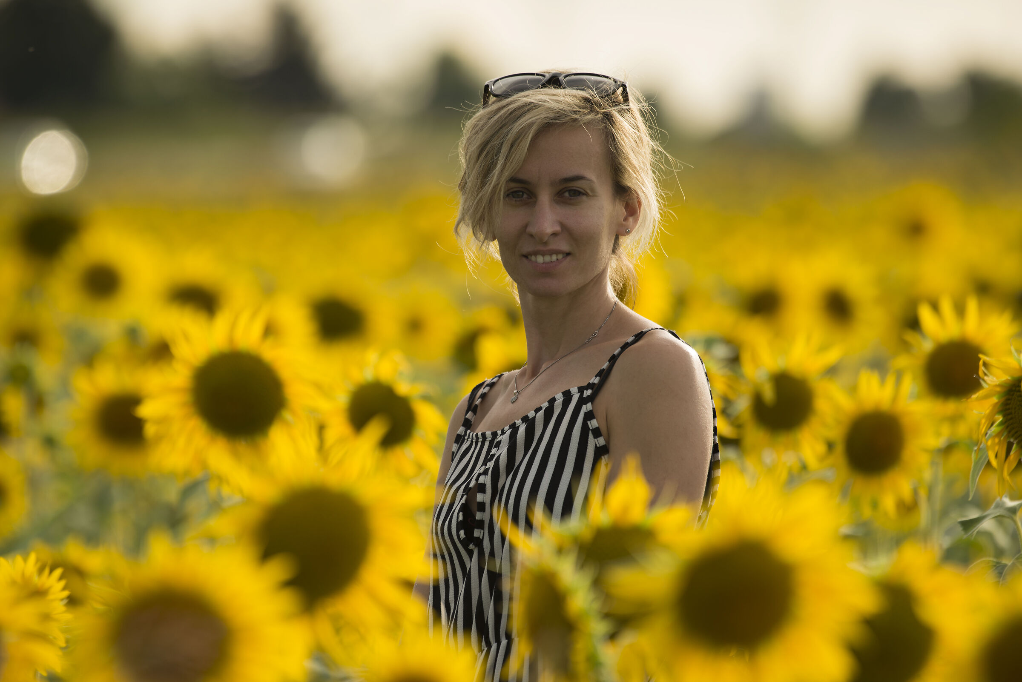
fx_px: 11359
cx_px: 511
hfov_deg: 5.2
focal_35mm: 400
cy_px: 341
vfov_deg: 3.4
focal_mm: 400
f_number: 5.6
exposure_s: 1/200
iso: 100
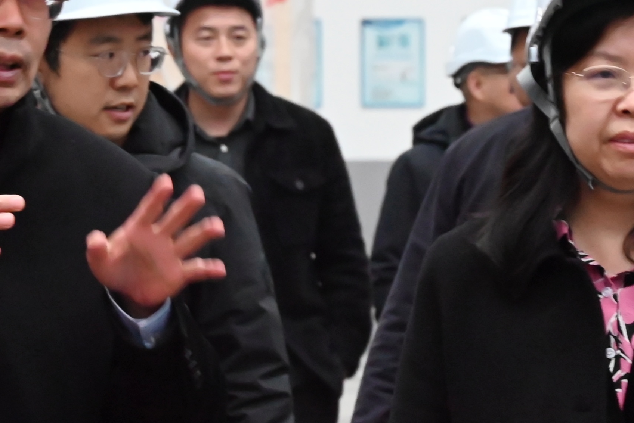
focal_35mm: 390
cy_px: 308
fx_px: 6871
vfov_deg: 3.5
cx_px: 662
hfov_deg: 5.3
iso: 6400
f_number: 9
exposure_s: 1/80
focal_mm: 110
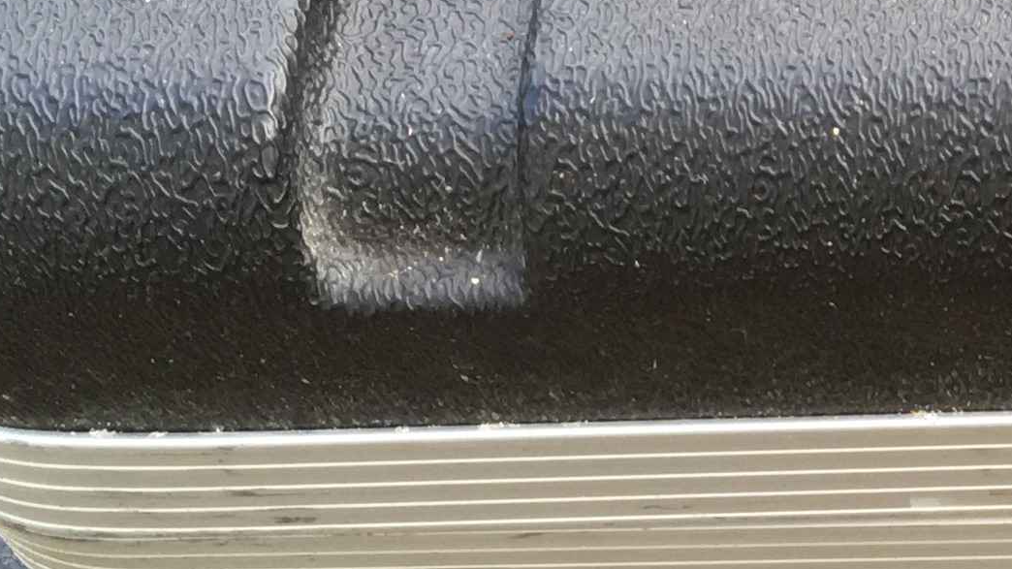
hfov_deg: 15.6
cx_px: 1678
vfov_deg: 9.9
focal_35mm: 122
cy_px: 381
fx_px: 3273
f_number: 2.2
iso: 40
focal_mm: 4.15
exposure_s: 1/100
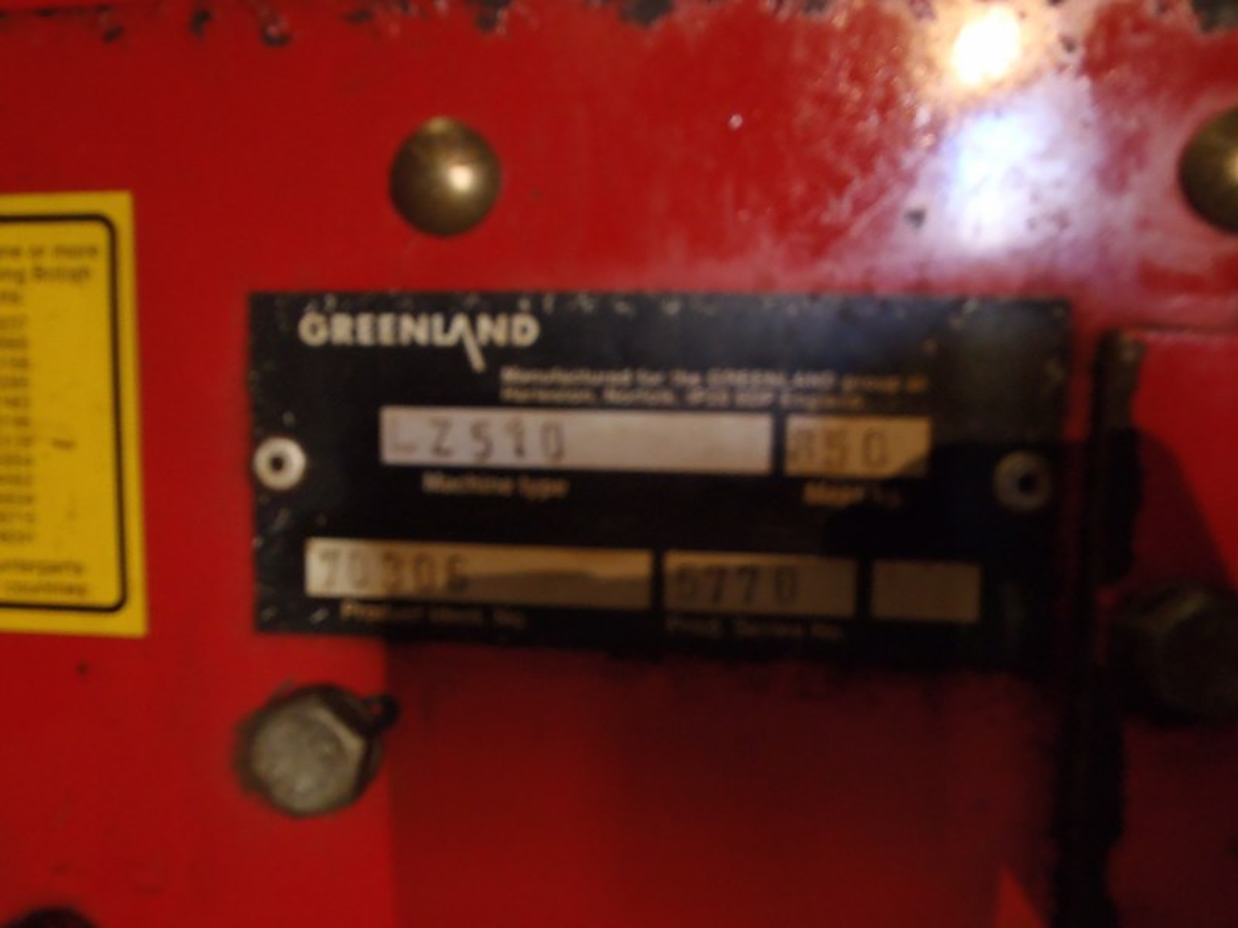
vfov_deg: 49.7
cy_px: 464
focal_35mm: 28
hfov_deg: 63.4
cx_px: 619
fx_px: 1001
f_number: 3.5
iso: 250
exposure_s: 1/4
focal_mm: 5
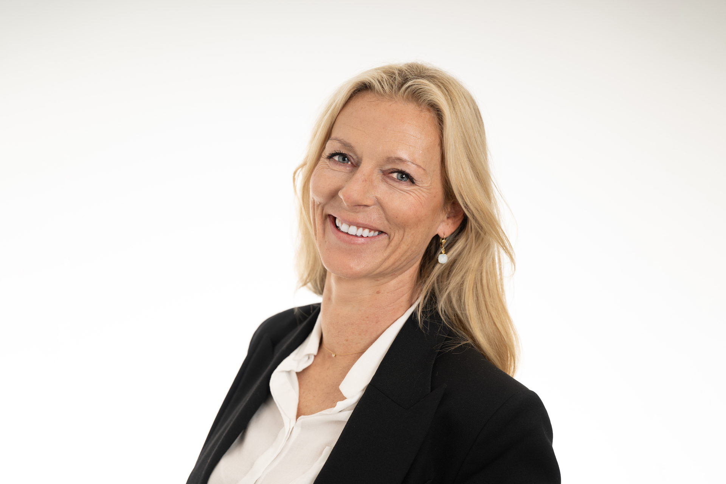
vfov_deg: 13.2
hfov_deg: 19.6
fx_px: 2097
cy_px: 242
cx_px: 363
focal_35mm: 104
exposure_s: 1/200
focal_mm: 104
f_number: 2.8
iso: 100
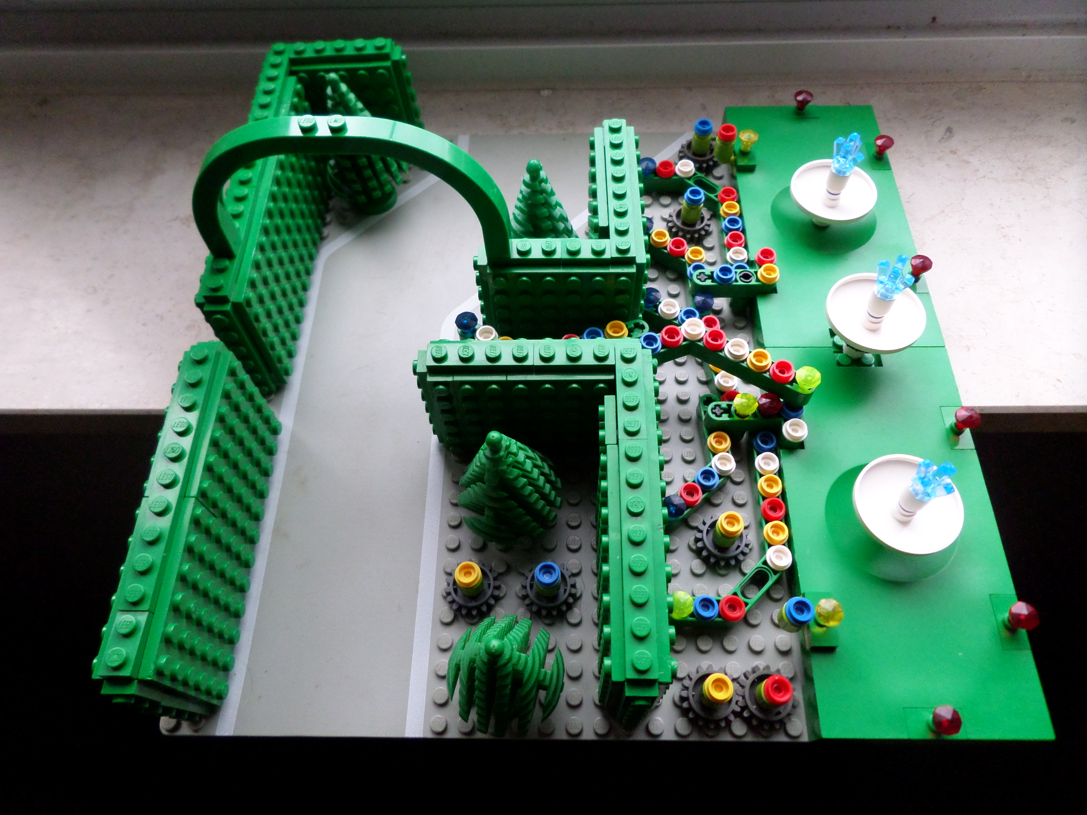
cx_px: 544
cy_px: 408
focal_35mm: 24
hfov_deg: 71.6
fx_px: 754
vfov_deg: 56.8
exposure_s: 1/20
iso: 240
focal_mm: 4.3
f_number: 3.1
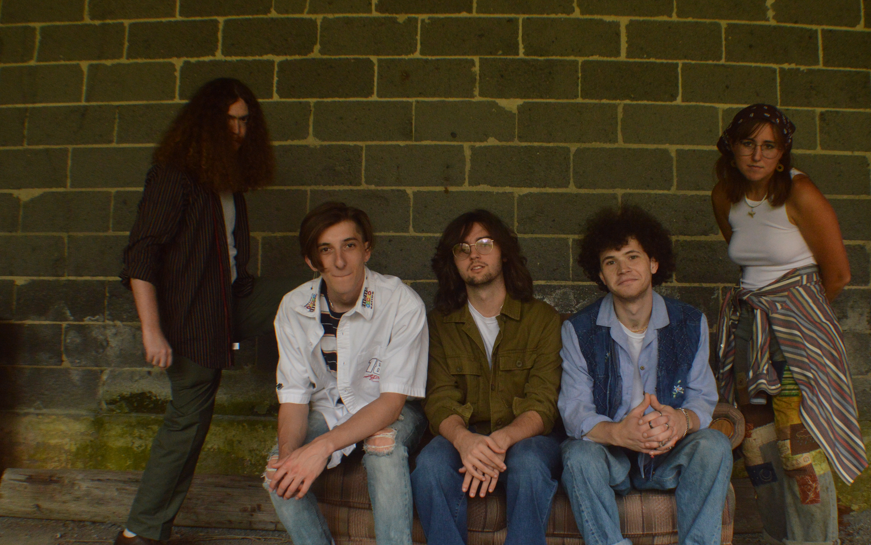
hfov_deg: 43.3
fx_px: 1092
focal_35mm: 46
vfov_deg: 28.0
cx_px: 505
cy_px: 306
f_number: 4.5
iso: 800
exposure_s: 1/250
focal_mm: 24
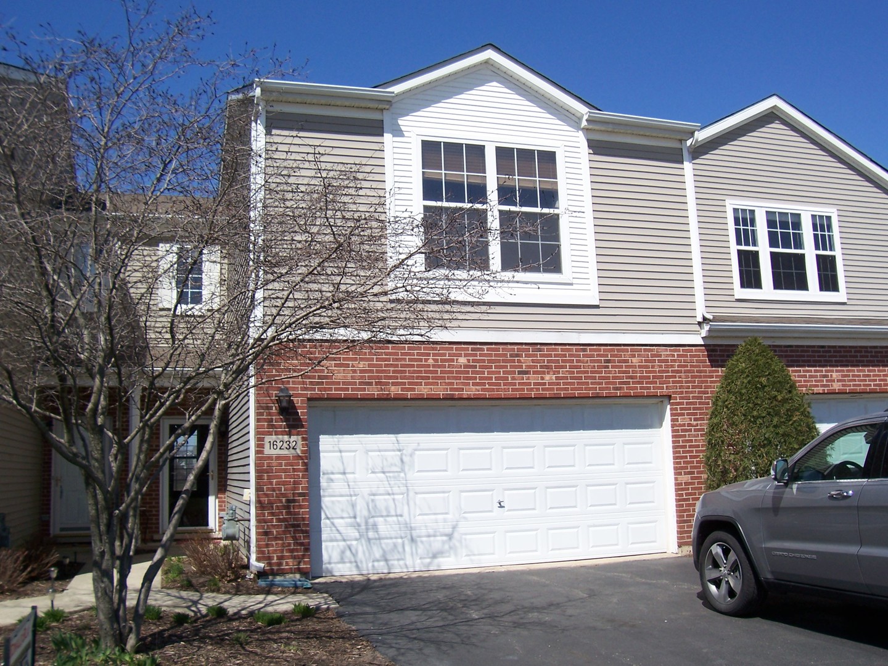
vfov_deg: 41.8
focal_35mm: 34
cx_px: 444
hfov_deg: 54.0
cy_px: 333
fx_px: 872
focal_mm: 5.6
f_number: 5.6
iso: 80
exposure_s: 1/500
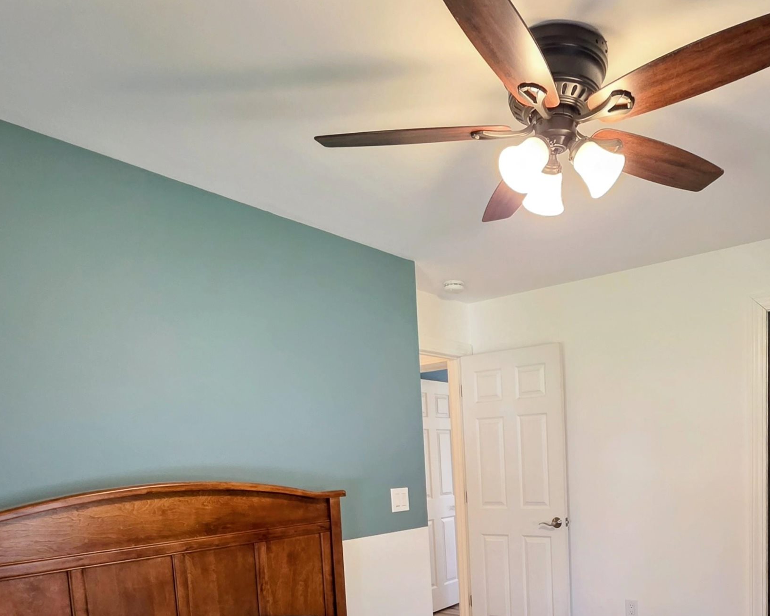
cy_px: 515
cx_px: 499
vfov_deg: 53.8
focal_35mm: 24
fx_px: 547
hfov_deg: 68.7
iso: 200
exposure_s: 1/60
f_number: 1.9
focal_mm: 2.2
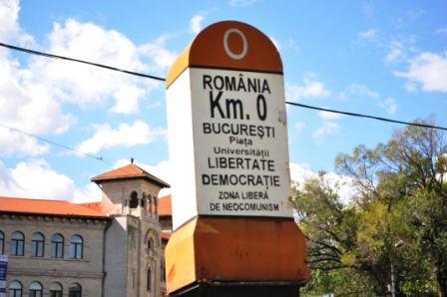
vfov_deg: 16.5
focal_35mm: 82
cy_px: 148
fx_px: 1024
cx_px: 224
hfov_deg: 24.6
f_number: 10
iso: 250
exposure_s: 1/400
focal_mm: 55
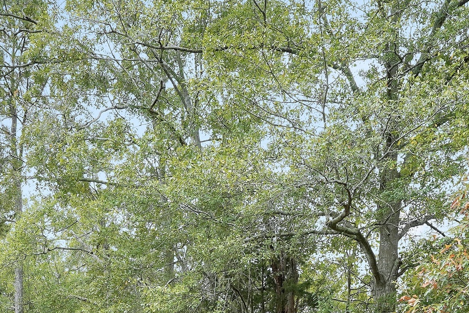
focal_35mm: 48
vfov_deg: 24.1
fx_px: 625
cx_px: 227
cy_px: 423
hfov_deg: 41.1
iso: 100
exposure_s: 1/100
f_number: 5
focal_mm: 10
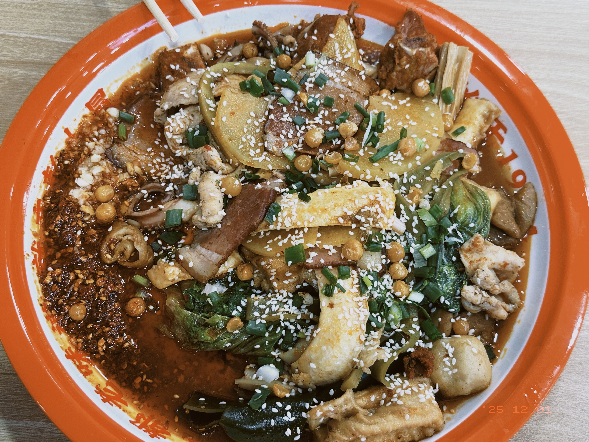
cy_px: 221
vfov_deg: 30.3
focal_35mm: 48
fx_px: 817
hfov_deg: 39.7
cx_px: 294
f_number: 1.78
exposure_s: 1/50
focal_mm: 6.76
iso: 80
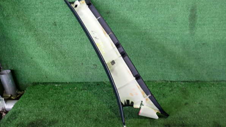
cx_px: 114
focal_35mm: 33
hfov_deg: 59.5
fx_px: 198
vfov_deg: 35.6
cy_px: 60
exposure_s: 1/30
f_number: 2.3
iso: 200
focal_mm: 5.4
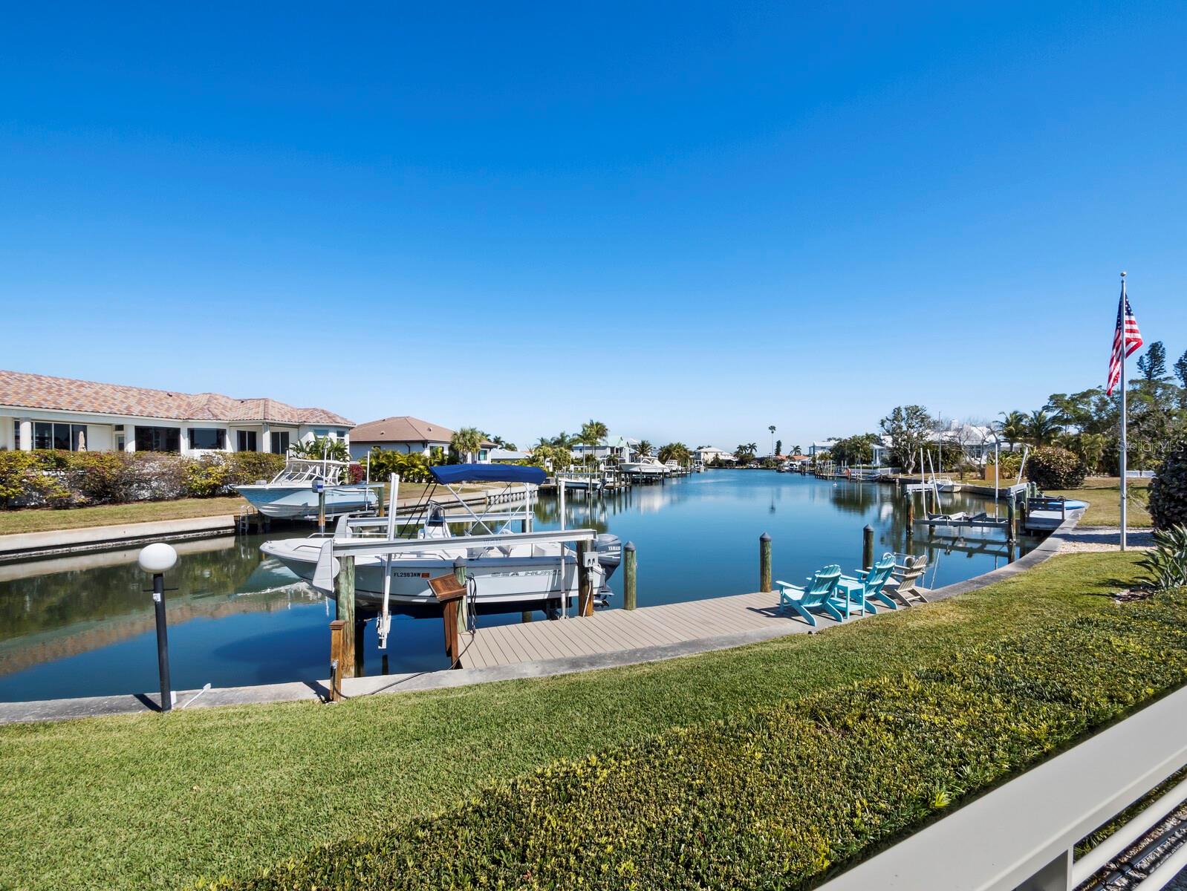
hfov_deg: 102.0
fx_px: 480
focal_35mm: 14
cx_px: 594
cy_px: 446
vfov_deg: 85.7
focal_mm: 7
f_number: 13
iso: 320
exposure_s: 1/200
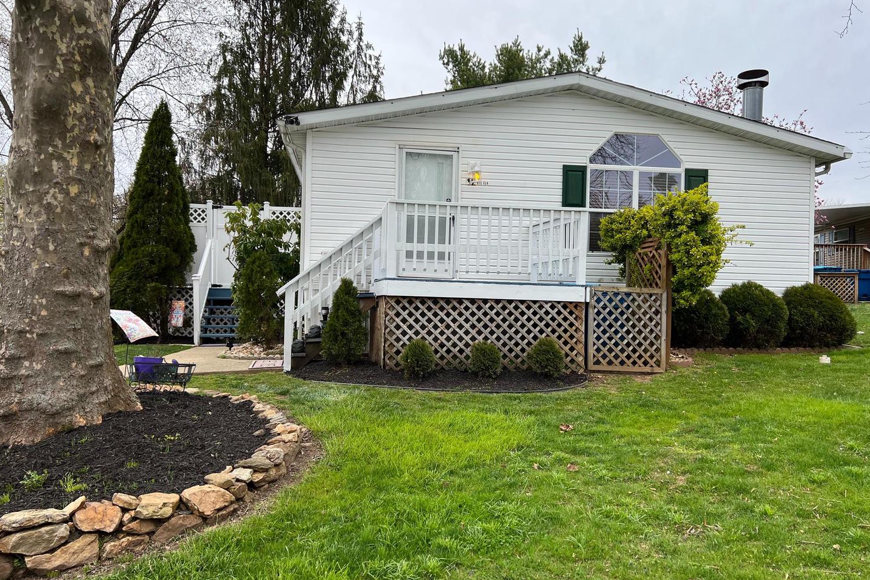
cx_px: 437
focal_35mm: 28
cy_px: 285
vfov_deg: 46.4
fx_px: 677
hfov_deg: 65.5
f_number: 1.5
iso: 50
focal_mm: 5.7
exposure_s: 1/1135
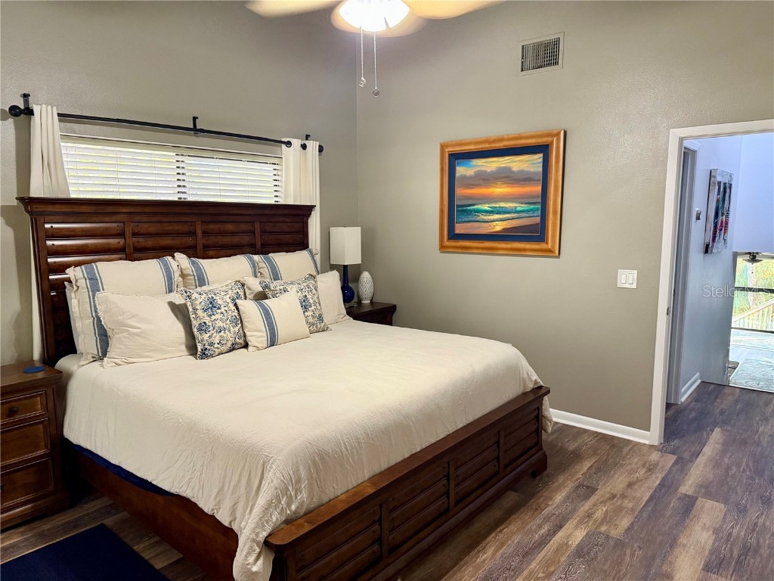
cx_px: 387
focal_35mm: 24
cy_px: 290
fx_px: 537
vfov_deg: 56.8
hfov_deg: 71.6
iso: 320
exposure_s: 1/60
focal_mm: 6.76
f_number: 1.78
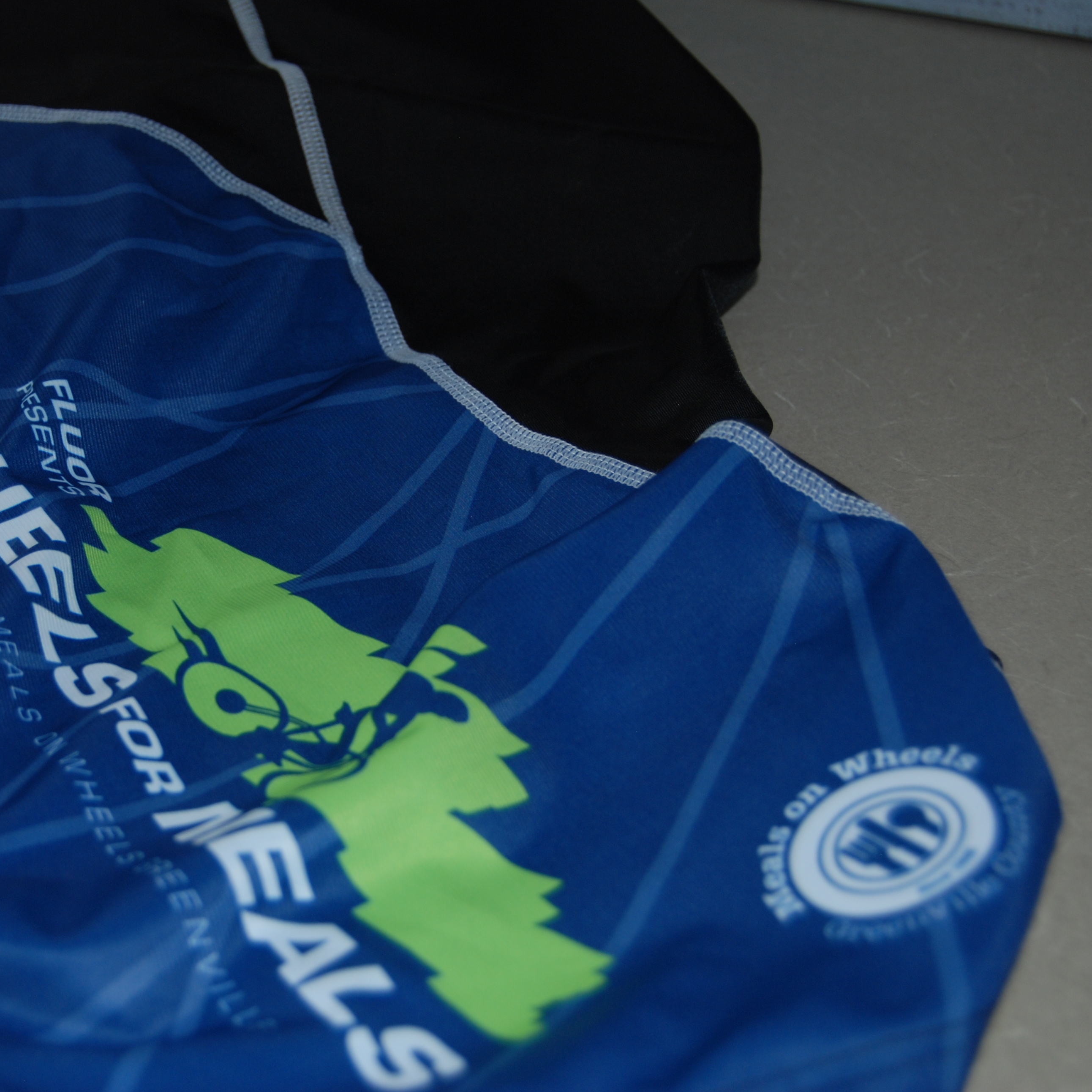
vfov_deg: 26.5
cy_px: 546
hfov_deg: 26.2
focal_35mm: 65
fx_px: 2320
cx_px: 311
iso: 200
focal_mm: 34
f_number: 4.5
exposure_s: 1/60
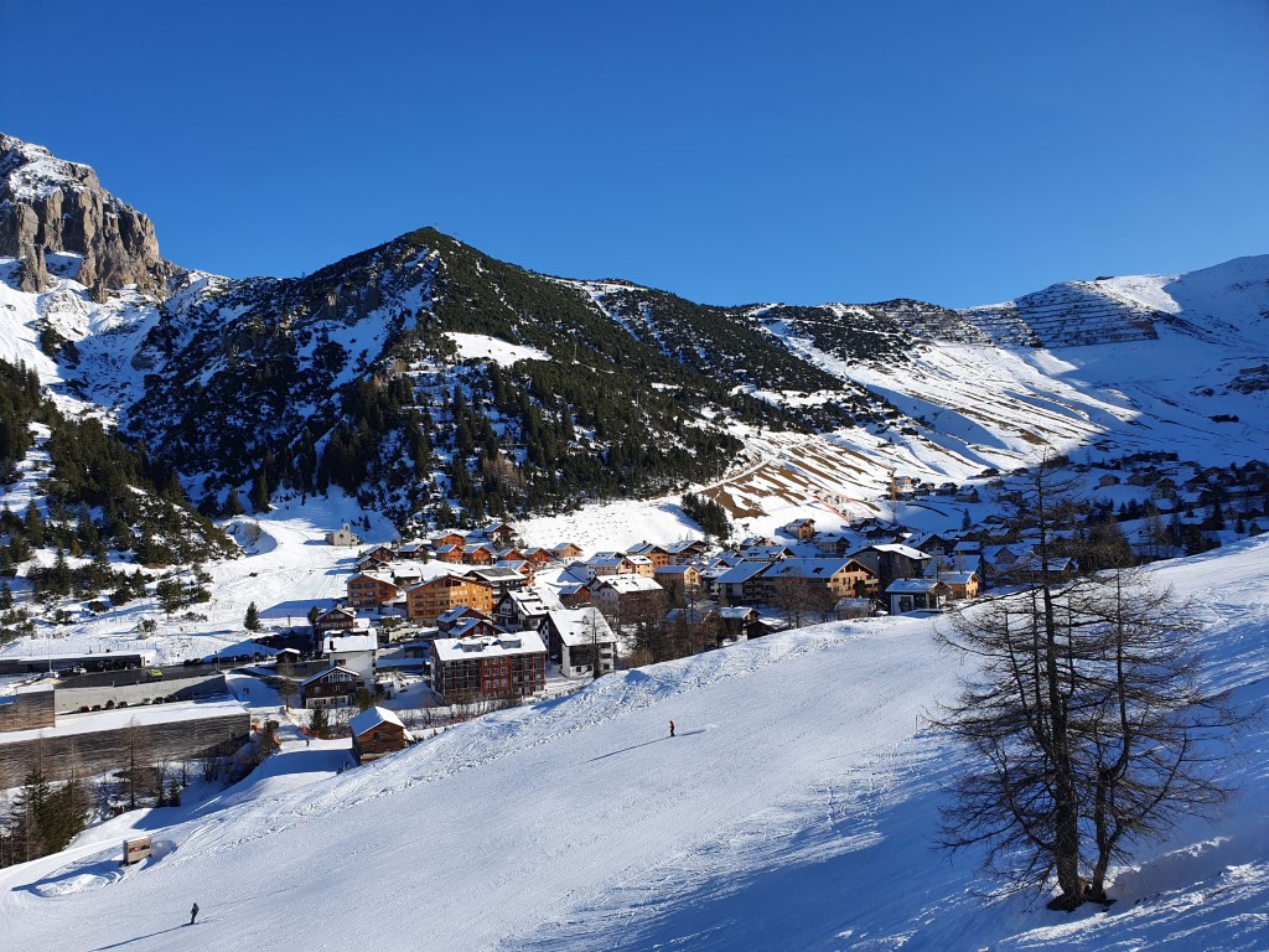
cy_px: 476
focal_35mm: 26
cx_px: 634
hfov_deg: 67.3
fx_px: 953
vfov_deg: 53.1
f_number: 2.4
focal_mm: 4.32
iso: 50
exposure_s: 1/2064
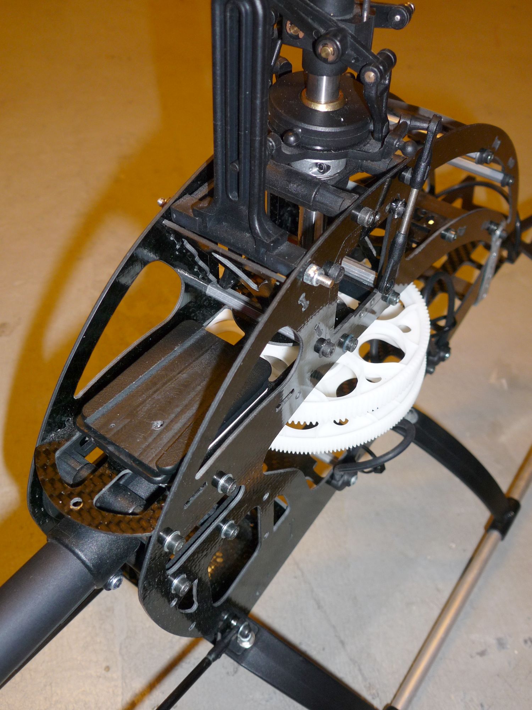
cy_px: 355
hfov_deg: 41.8
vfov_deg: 54.0
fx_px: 697
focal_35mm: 34
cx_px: 266
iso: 100
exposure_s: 1/30
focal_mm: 6
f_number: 2.8
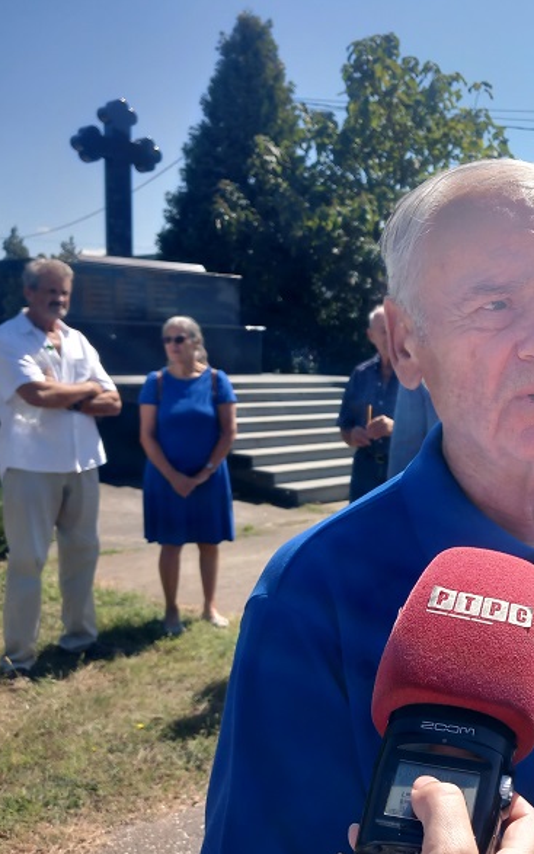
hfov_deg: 30.4
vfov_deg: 50.4
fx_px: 908
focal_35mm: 39
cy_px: 435
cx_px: 535
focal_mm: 4
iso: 20
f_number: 1.8
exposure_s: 1/227
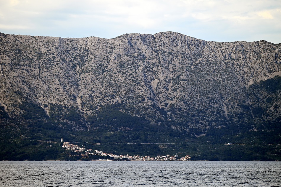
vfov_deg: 7.6
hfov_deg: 11.4
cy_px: 94
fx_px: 1405
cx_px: 140
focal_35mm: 180
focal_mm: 180
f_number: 5
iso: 220
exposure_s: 1/1000
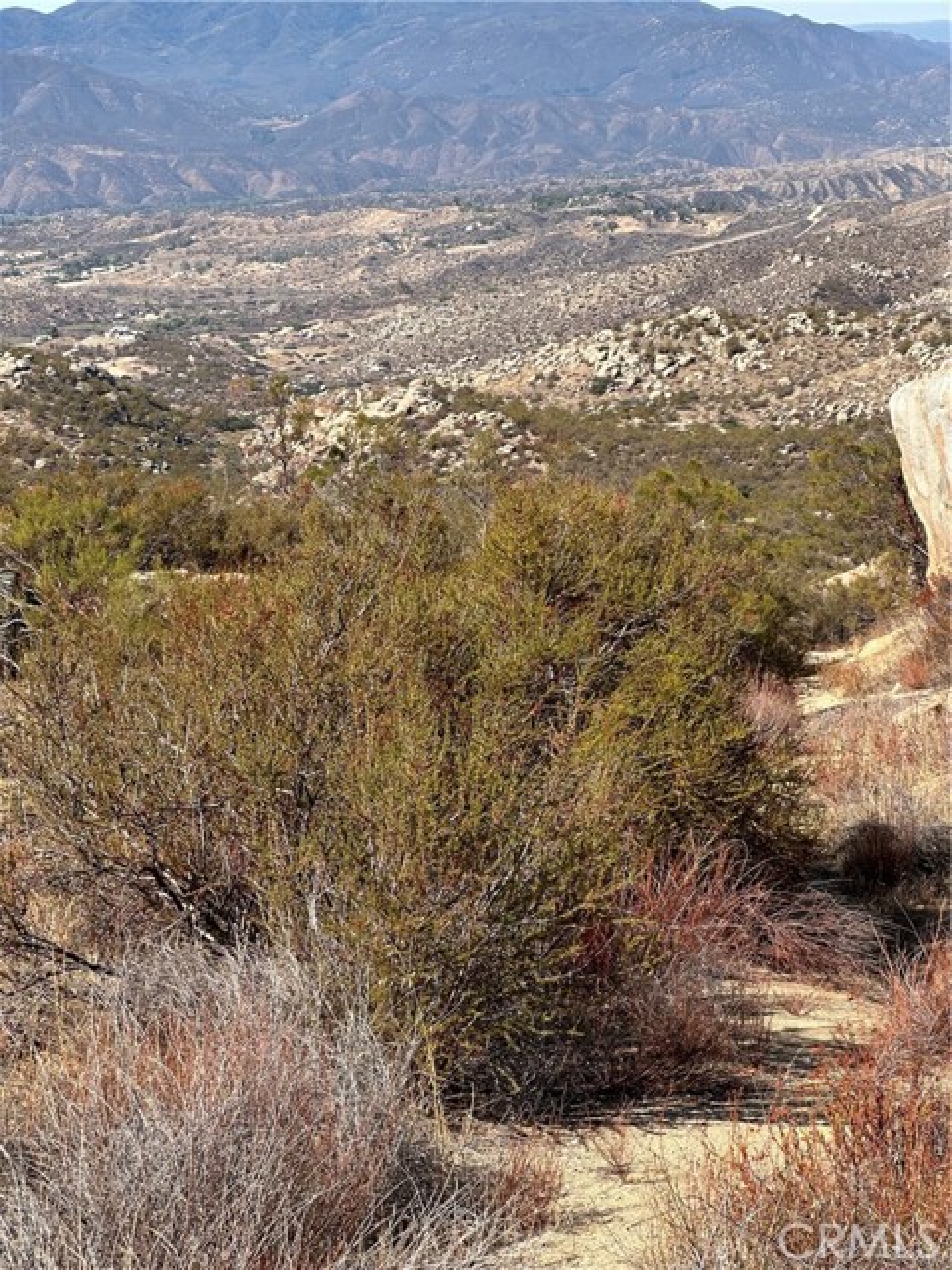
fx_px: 2824
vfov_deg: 25.3
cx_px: 476
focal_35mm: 77
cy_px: 635
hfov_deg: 19.1
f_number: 2.8
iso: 32
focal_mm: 9
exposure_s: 1/595
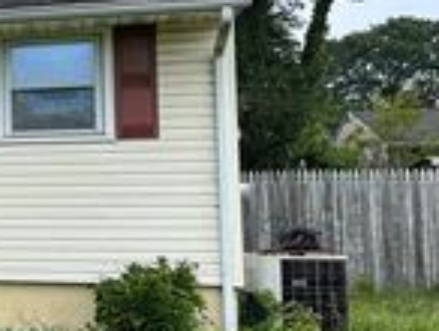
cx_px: -304
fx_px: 1042
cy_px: 146
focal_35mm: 82
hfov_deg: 19.2
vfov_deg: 18.0
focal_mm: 6.86
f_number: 1.78
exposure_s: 1/918
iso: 80
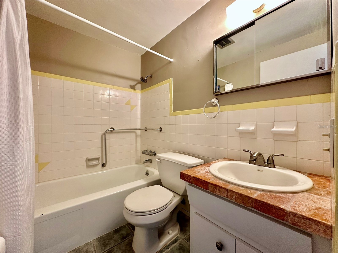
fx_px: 137
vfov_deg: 85.7
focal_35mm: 14
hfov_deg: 102.1
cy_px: 126
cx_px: 169
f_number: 2.2
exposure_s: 1/60
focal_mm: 2.22
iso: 200
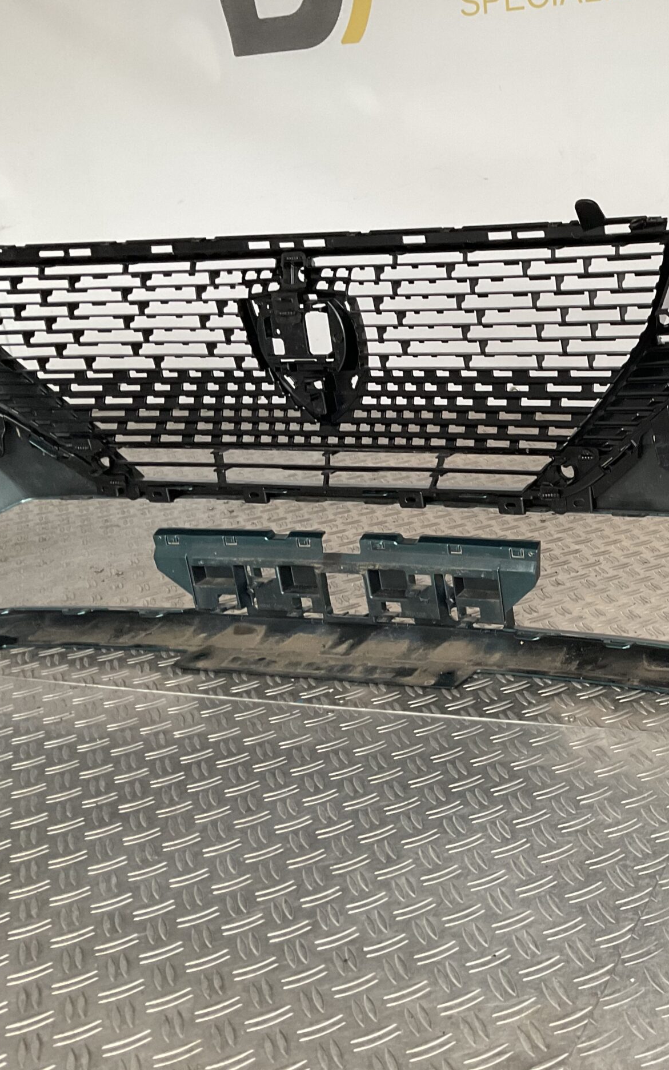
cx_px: 677
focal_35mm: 42
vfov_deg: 47.2
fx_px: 1225
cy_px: 544
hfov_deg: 28.5
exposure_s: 1/50
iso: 64
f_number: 1.8
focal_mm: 3
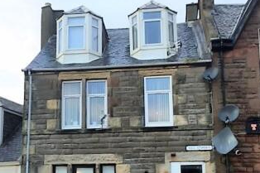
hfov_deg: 46.4
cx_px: 128
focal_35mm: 42
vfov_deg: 30.9
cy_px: 144
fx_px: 303
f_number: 2.2
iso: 25
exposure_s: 1/50
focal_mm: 4.15
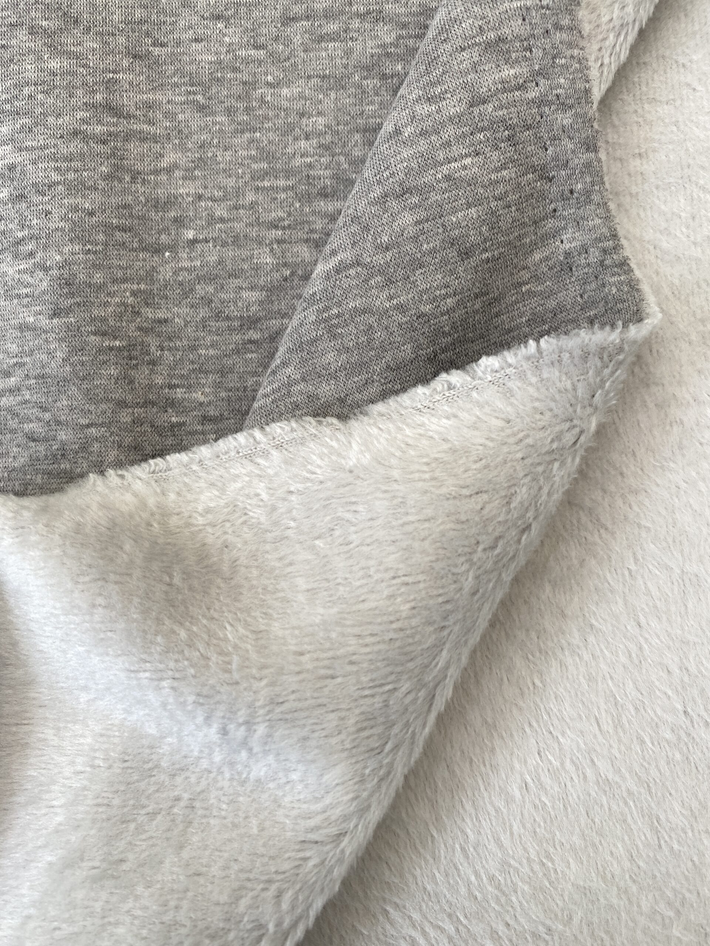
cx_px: 355
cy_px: 473
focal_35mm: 26
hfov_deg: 53.1
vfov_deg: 67.3
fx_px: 711
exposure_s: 1/121
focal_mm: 4.25
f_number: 1.8
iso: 40
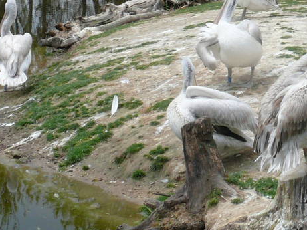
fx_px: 1082
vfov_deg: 11.7
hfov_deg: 15.7
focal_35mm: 122
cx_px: 346
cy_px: -86
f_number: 5.6
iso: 100
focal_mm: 7.4
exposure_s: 1/250
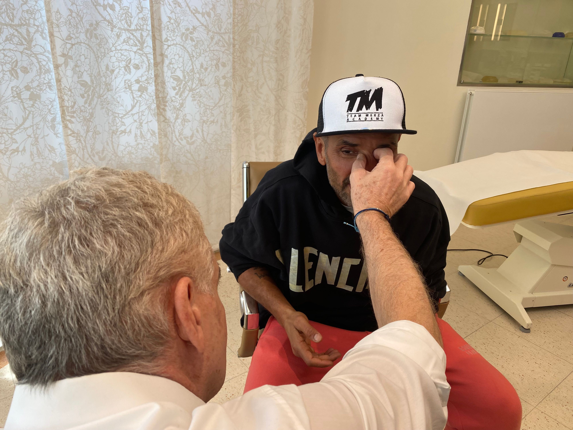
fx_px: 430
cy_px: 215
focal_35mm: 26
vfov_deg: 53.1
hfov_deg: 67.3
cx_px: 286
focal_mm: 4.25
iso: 32
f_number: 1.8
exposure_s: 1/173
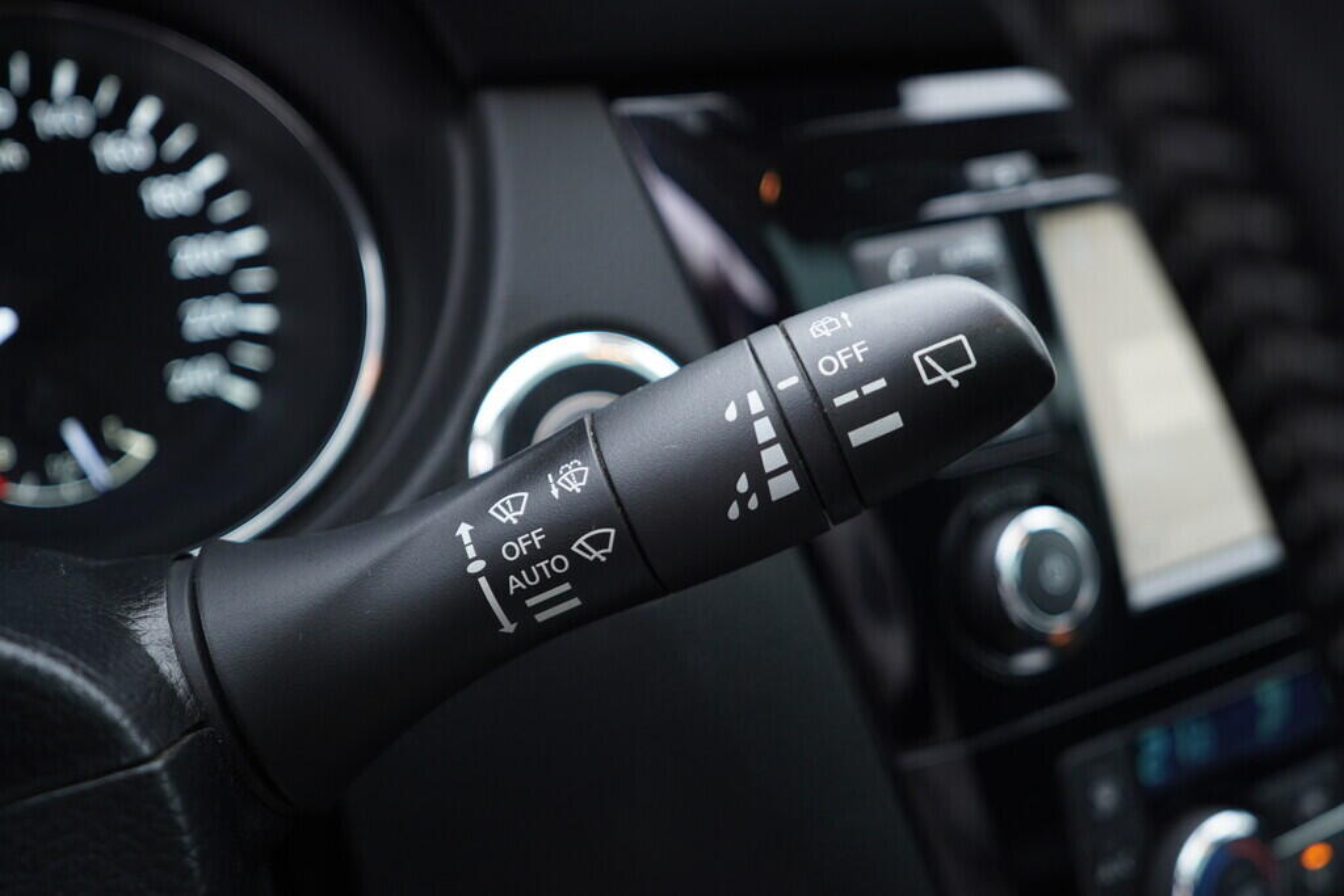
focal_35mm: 36
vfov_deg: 36.9
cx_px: 672
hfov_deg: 53.1
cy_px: 448
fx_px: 1344
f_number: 2.8
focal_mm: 24
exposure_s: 1/40
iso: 200
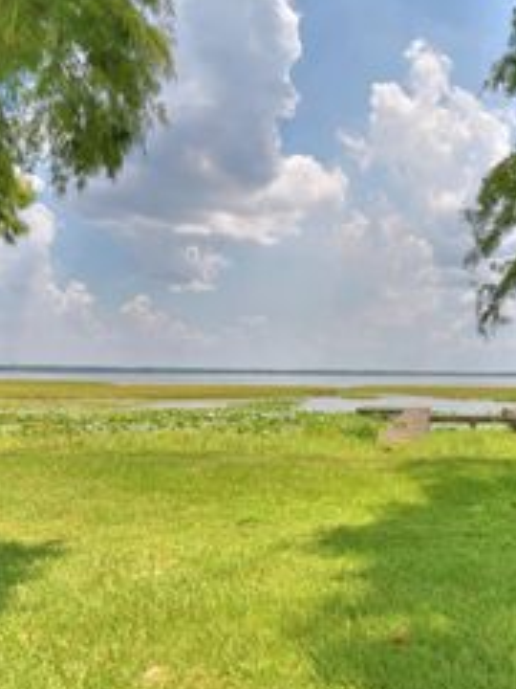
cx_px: 416
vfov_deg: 59.9
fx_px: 596
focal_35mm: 30
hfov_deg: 44.4
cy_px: 357
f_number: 11
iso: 100
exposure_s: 1/250
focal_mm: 10
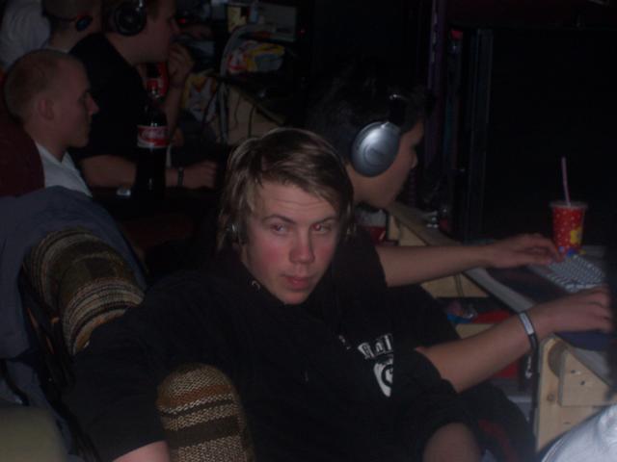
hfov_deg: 18.7
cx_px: 308
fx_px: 1872
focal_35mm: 105
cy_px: 231
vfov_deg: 14.1
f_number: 4.8
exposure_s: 1/90
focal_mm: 16.8
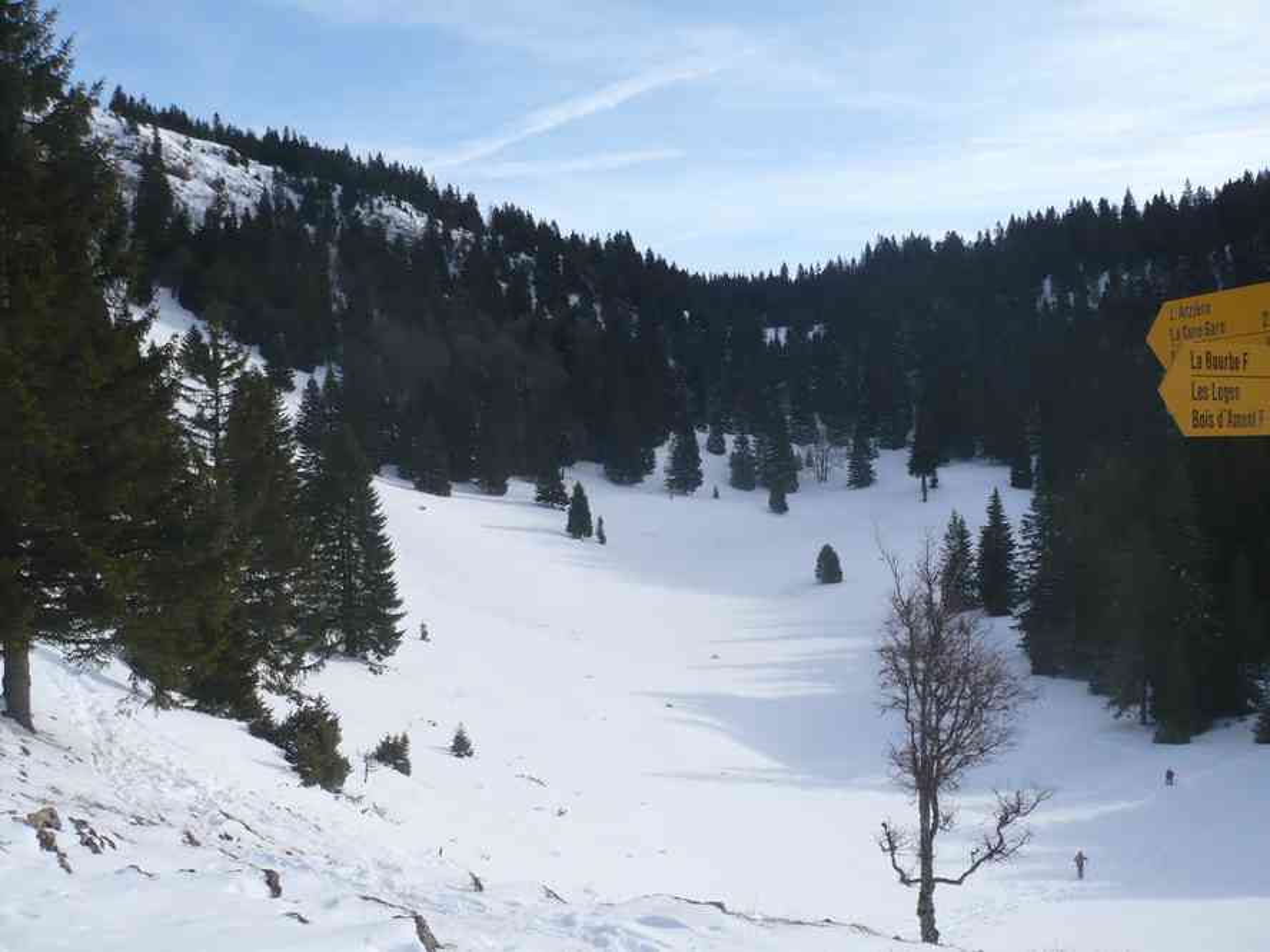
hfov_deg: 52.6
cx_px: 635
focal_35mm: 35
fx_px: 1284
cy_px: 476
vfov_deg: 40.7
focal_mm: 5.8
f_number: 8
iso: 100
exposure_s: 1/200
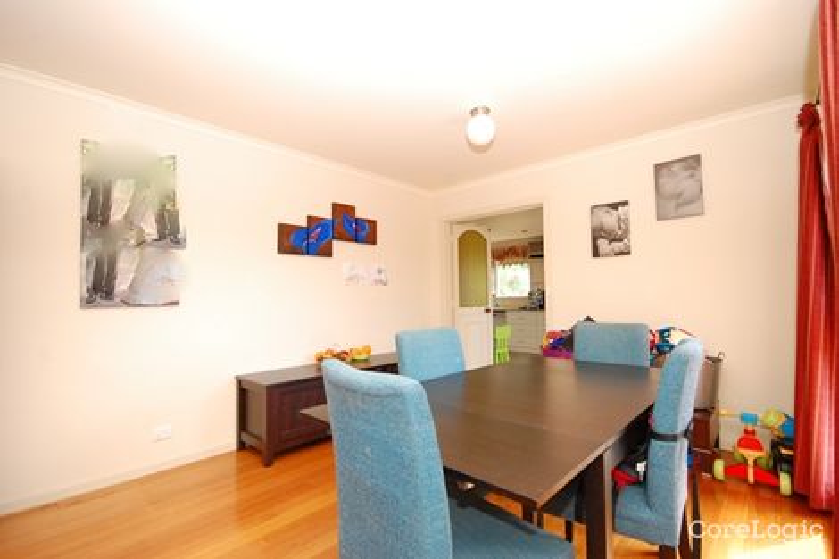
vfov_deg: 72.0
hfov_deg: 95.0
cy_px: 280
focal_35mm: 16
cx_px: 420
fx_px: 384
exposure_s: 1/100
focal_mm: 11
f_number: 5.6
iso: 800
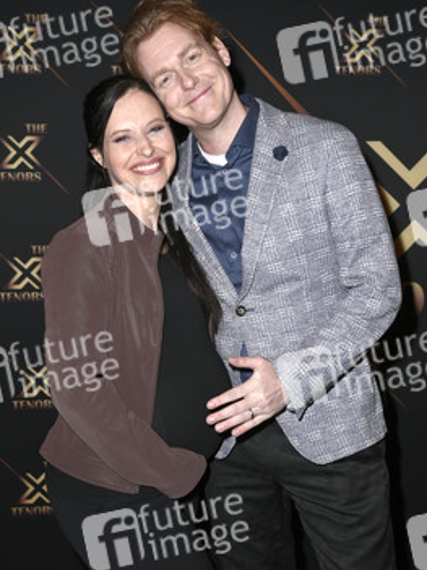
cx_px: 213
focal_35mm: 57
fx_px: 938
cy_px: 289
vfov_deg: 33.8
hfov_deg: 25.6
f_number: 5
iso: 125
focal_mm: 52
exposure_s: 1/200
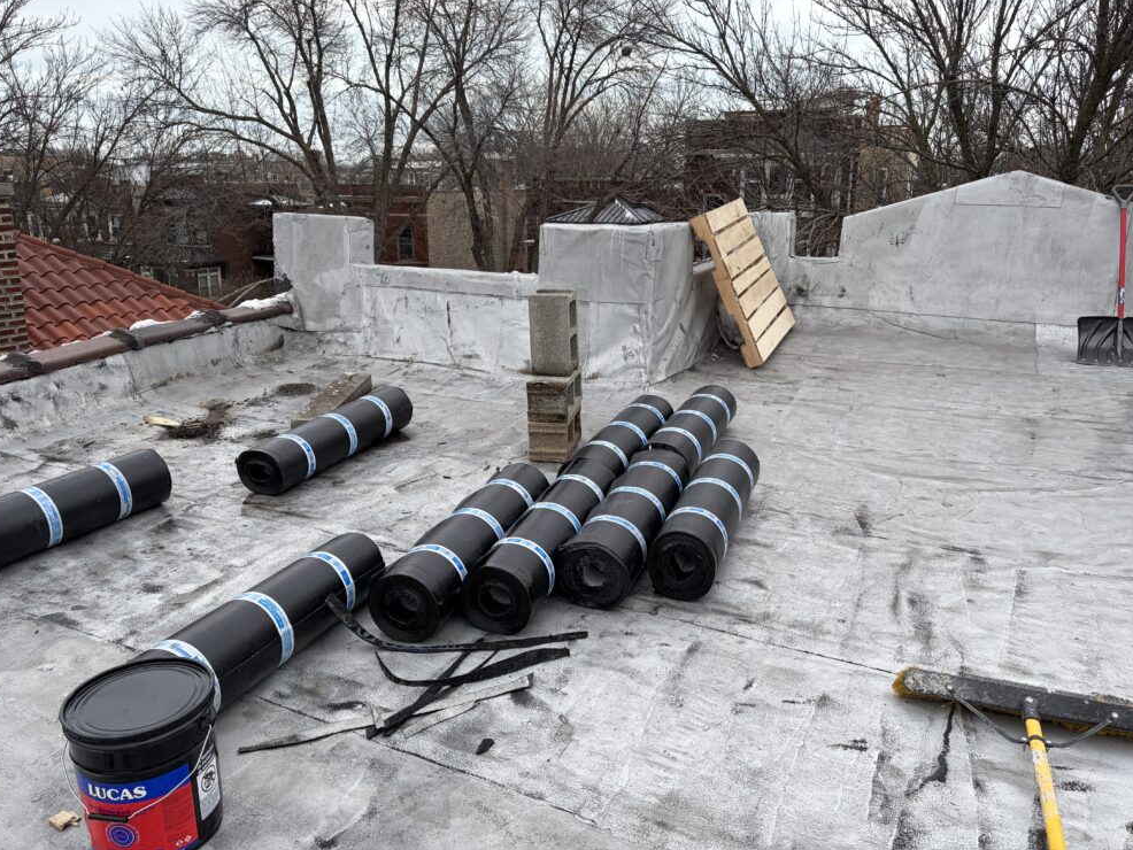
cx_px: 555
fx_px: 884
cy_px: 410
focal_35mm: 27
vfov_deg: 51.4
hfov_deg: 65.3
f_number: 1.6
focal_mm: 5.96
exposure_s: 1/861
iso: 50
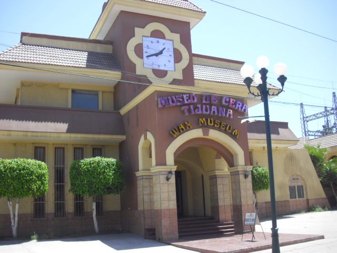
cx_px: 168
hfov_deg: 49.0
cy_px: 126
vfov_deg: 37.7
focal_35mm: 38
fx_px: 370
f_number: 8
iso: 100
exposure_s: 1/80
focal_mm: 6.2
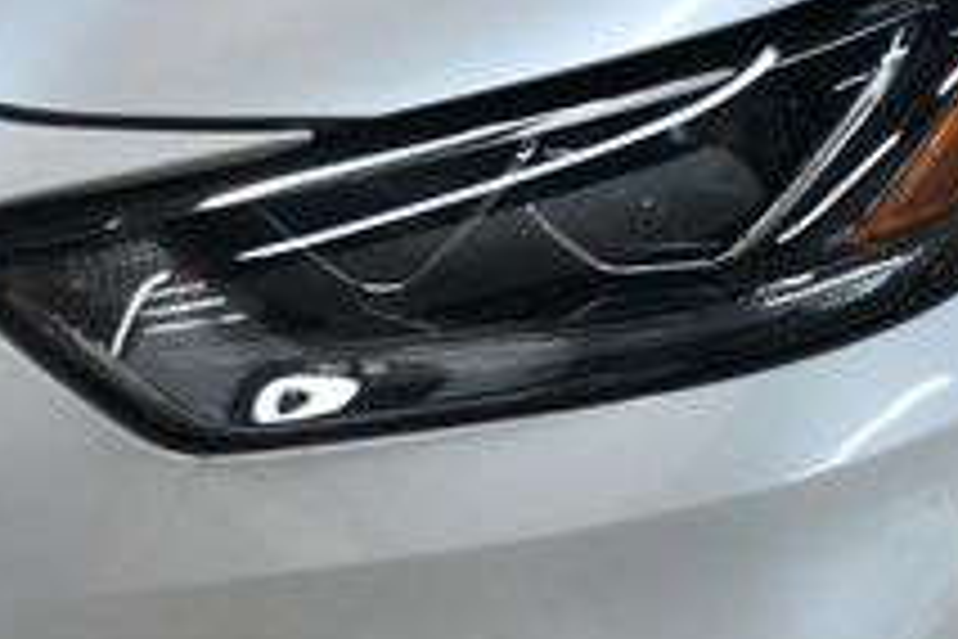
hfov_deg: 20.0
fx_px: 2714
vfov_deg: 13.2
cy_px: 693
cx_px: 517
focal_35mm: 102
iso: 900
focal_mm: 23
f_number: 3.8
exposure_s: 1/125
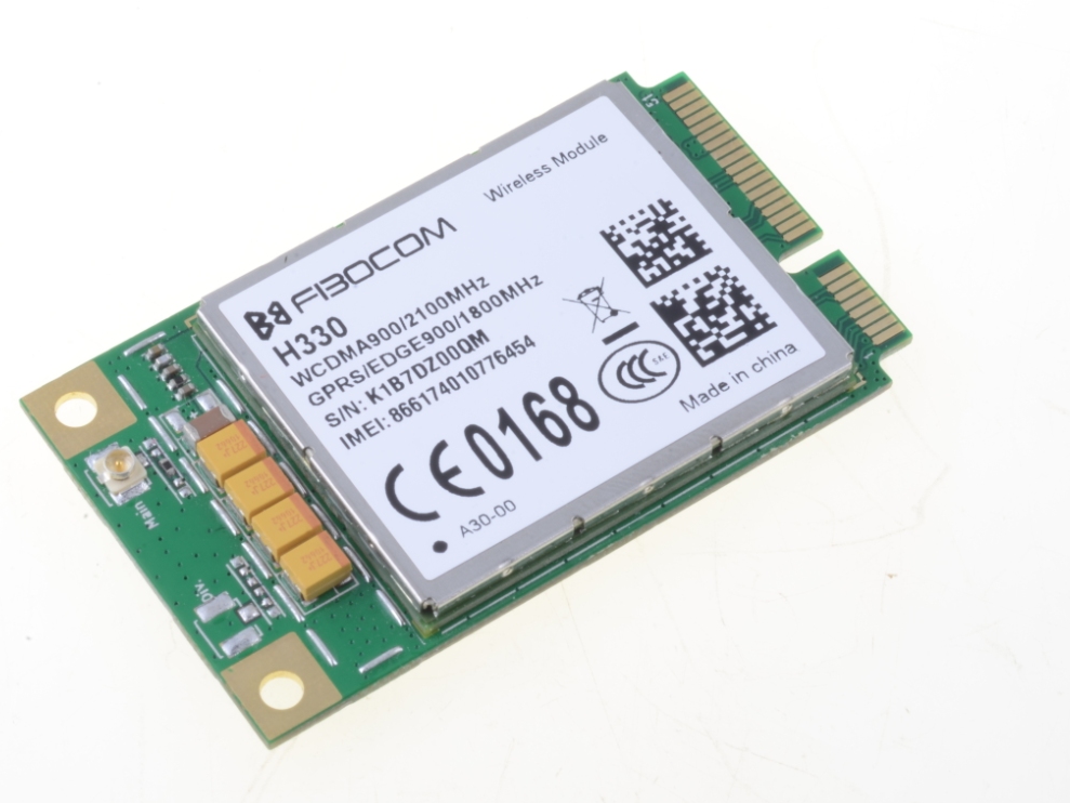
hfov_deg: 18.7
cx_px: 457
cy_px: 381
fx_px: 3246
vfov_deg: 14.1
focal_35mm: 105
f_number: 36
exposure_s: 3
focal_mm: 60
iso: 100
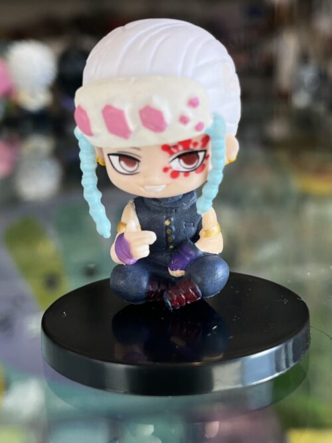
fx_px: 333
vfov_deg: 67.3
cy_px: 222
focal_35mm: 26
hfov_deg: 53.0
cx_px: 166
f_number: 1.6
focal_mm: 5.1
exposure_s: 1/100
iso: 32
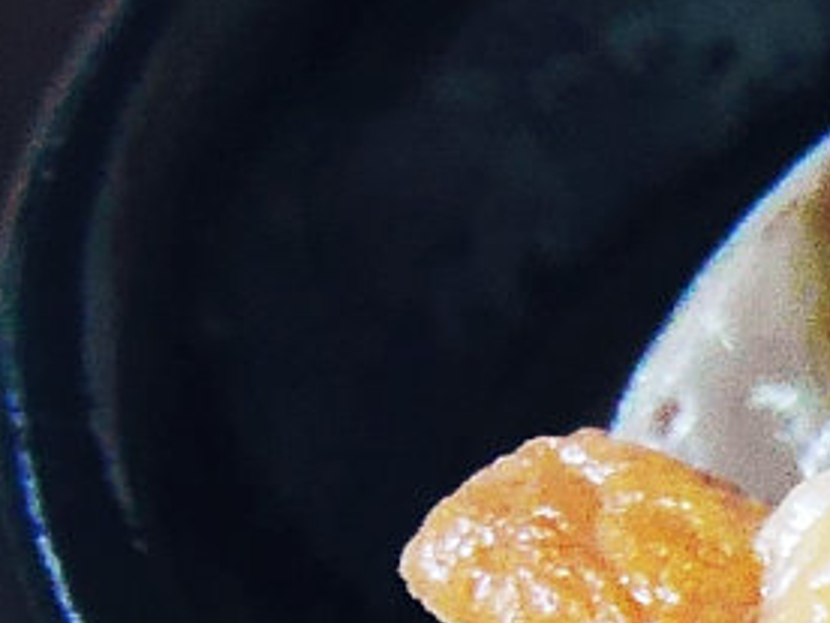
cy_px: 888
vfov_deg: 5.5
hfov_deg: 7.3
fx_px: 6402
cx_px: 1310
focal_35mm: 267
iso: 3200
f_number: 3.5
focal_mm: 14
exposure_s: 1/50
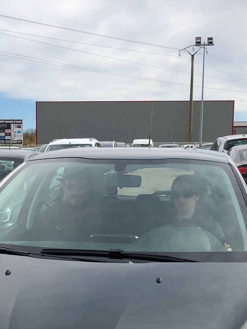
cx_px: 88
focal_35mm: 66
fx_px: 628
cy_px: 287
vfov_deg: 28.4
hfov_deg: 22.2
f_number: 1.8
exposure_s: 1/2183
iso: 20
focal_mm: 3.99
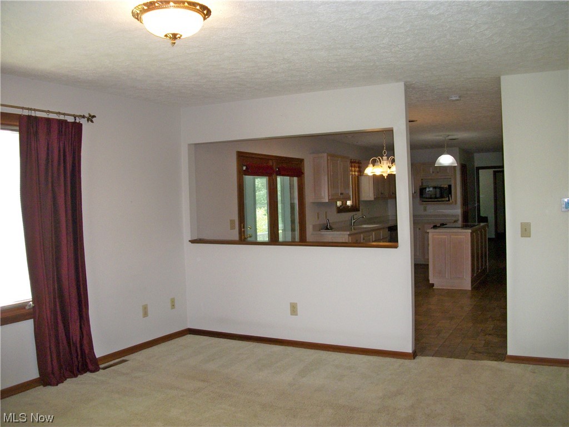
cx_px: 284
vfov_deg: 44.2
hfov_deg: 56.8
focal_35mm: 32
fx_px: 526
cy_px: 214
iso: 160
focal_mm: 5.7
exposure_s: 1/125
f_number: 2.9
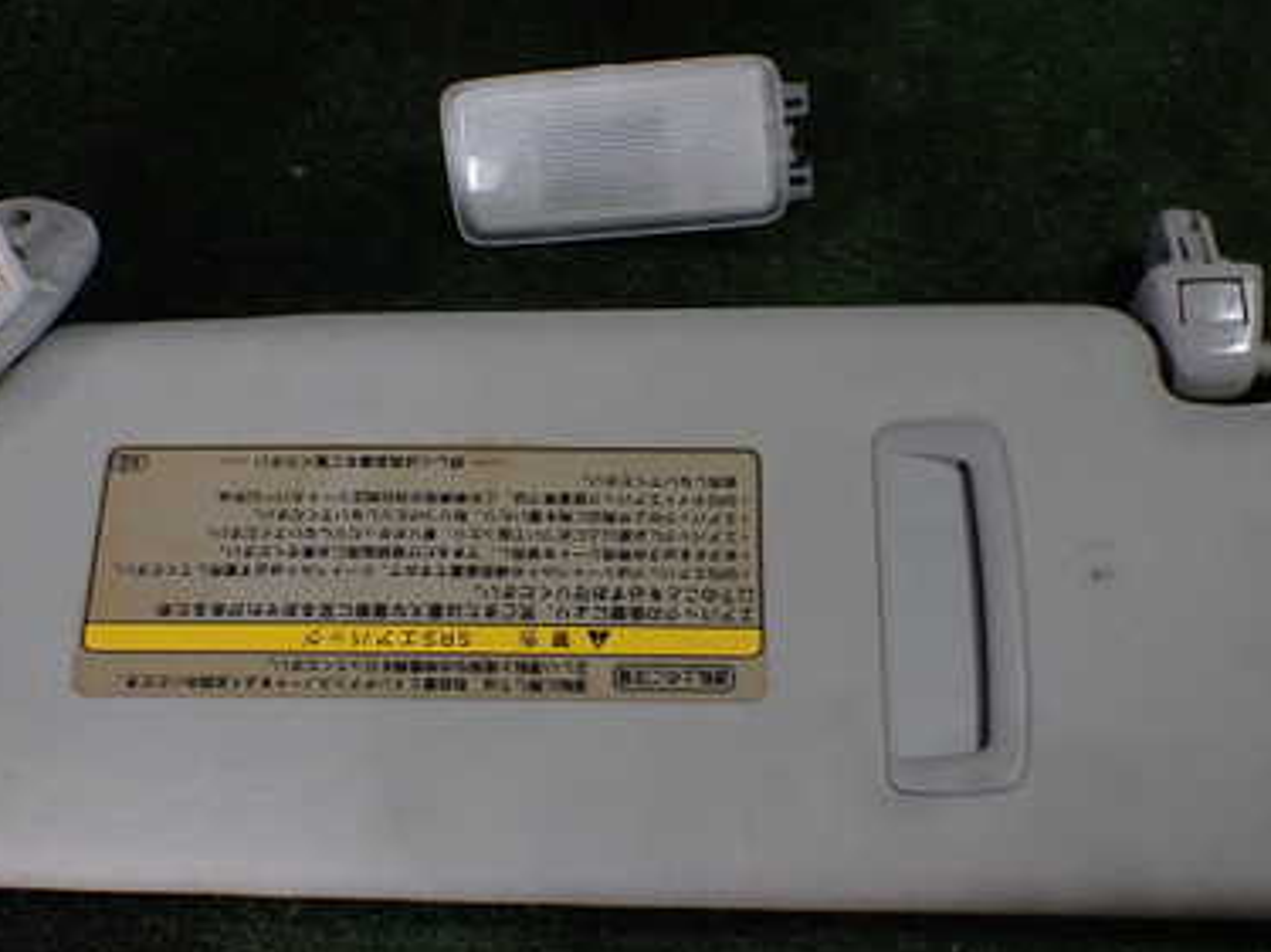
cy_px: 484
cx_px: 613
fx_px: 1762
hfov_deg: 39.7
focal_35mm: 48
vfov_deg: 30.2
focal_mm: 5.4
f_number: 2.3
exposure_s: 1/125
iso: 200
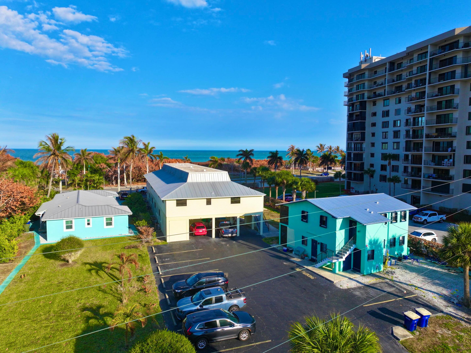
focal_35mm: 24
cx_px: 236
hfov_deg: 71.6
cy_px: 176
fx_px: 326
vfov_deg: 56.8
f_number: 2.8
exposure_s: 1/2000
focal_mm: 12.29
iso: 130
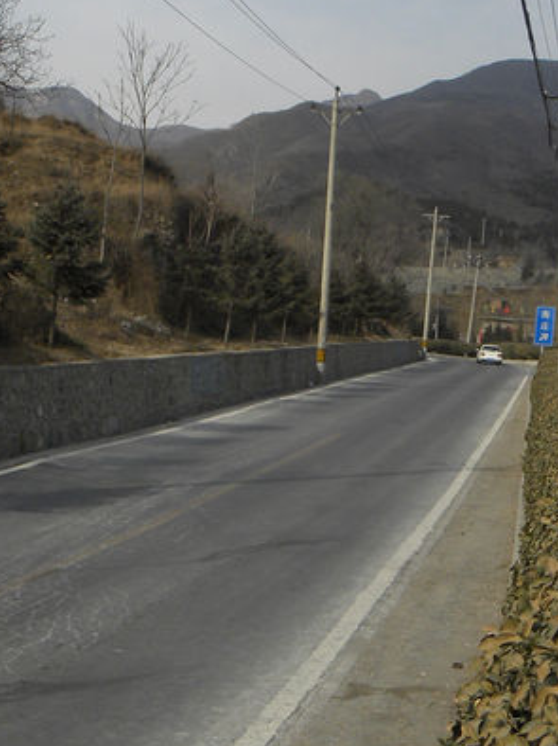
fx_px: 1420
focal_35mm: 66
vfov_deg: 29.4
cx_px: 202
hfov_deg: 22.2
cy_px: 350
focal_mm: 4.6
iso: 64
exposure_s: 1/320
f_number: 5.6
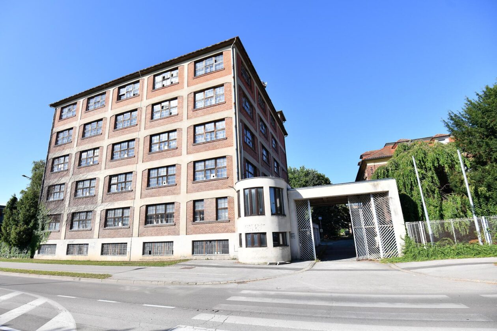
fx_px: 221
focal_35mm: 16
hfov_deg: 96.7
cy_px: 166
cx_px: 248
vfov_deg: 73.7
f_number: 5
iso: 200
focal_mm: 16
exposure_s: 1/1000
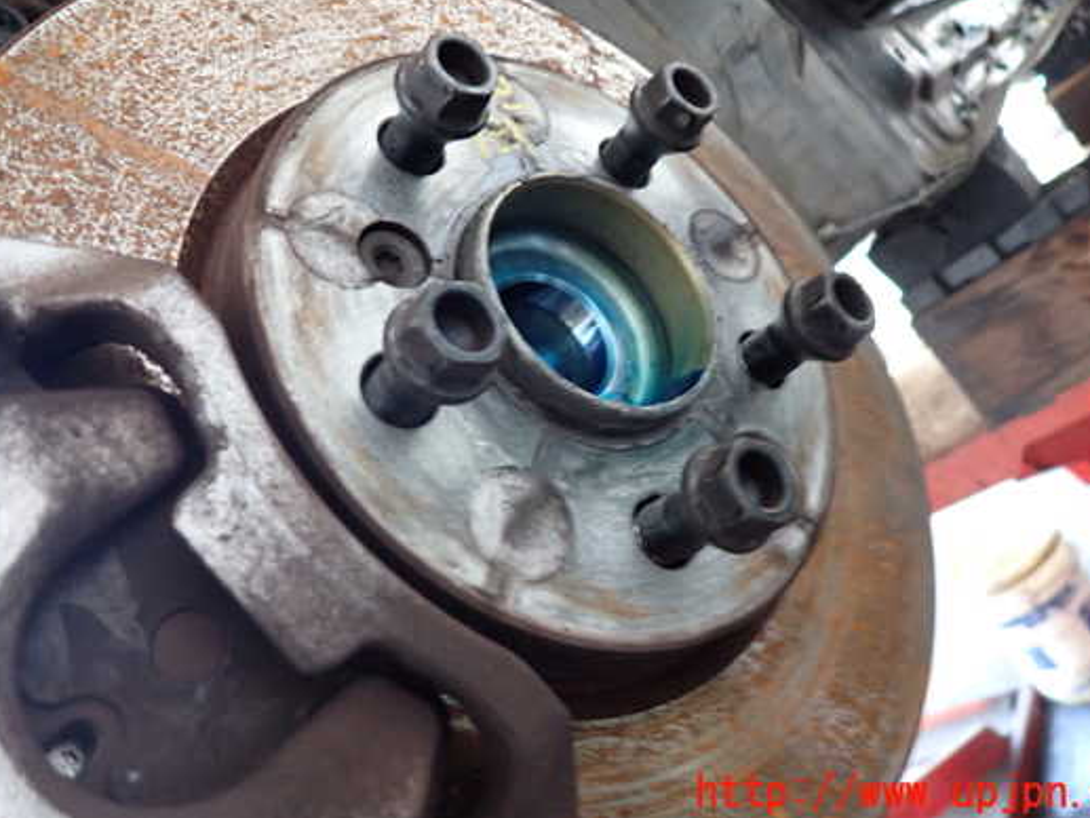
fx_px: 913
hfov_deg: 61.6
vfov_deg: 48.1
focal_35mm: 29
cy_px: 346
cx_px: 540
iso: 400
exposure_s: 1/30
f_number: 2
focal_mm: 4.5
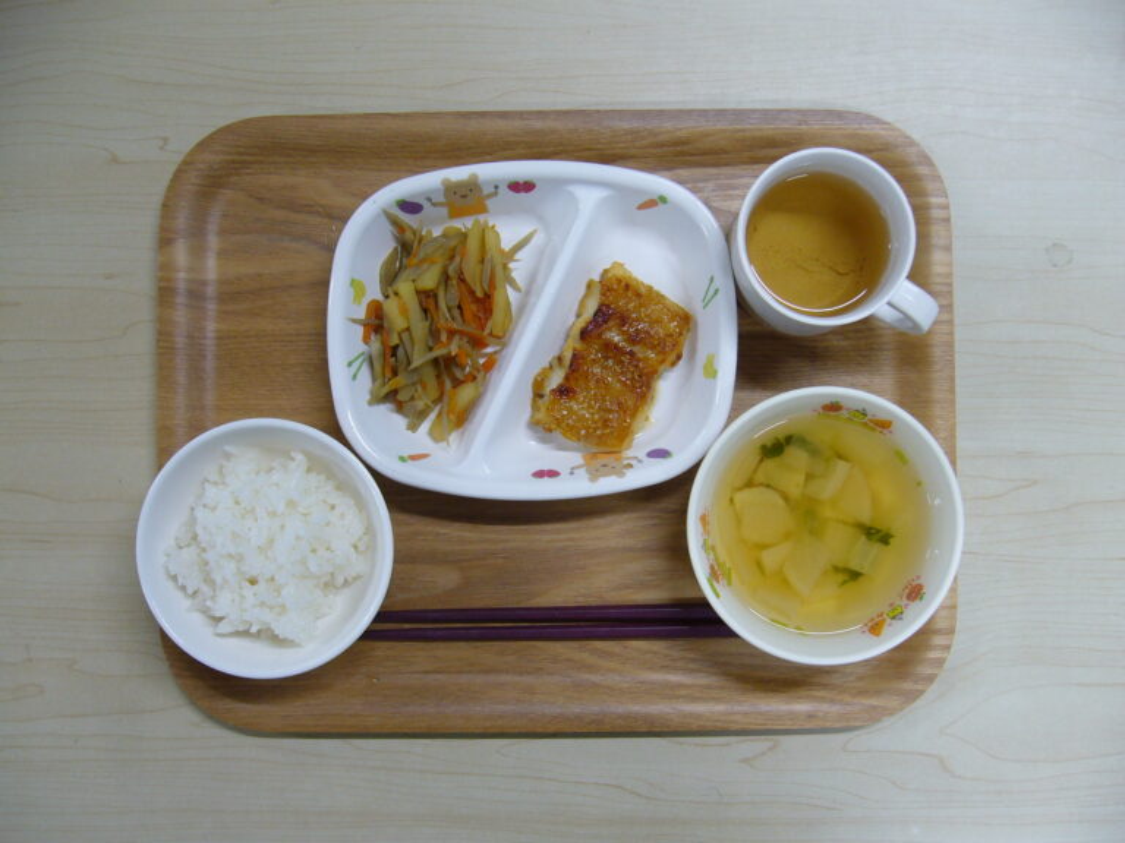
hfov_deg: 52.6
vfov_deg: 40.7
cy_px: 422
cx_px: 562
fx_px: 1137
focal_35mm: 35
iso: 100
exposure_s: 1/30
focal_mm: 5.8
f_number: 2.8
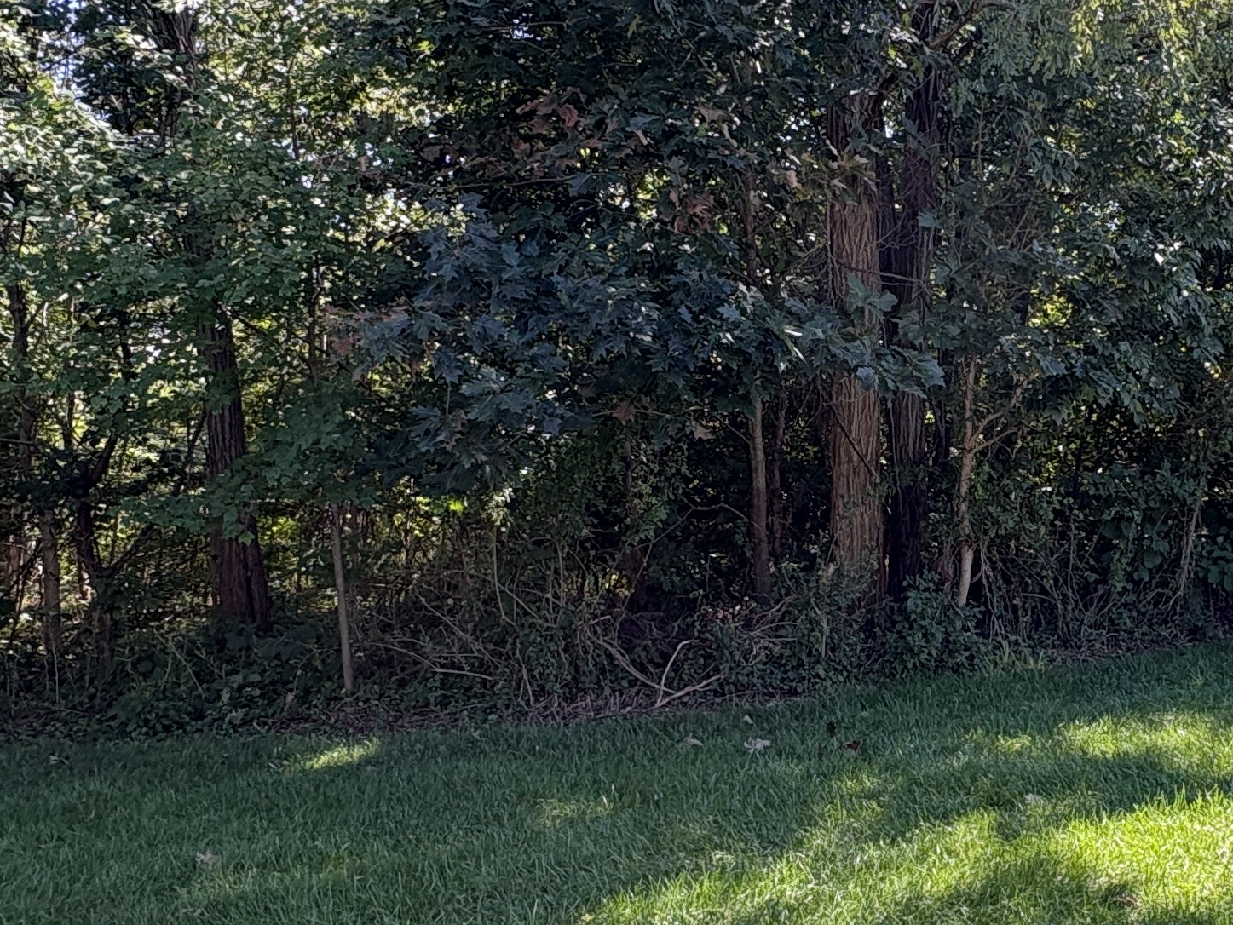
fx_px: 1390
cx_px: 833
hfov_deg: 47.0
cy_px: 461
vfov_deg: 36.8
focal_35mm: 39
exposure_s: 1/139
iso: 64
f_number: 2.2
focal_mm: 2.22
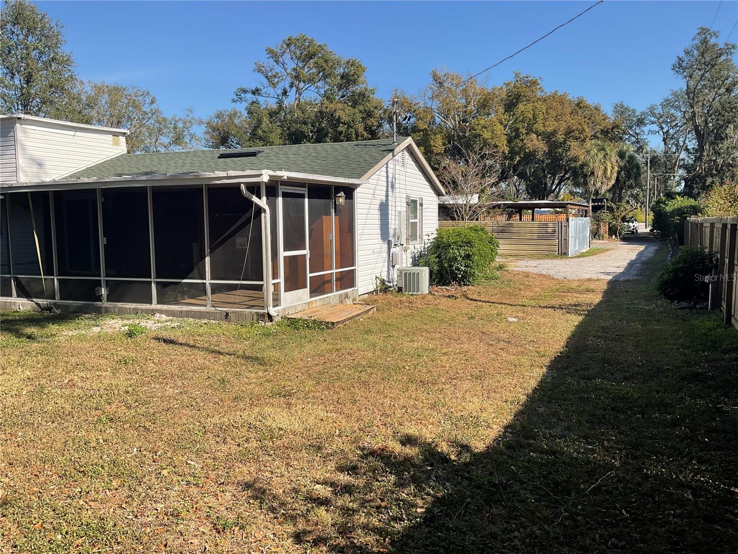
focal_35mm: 29
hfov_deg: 61.7
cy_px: 277
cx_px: 369
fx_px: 618
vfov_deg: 48.2
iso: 16
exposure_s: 1/1534
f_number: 1.8
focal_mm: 3
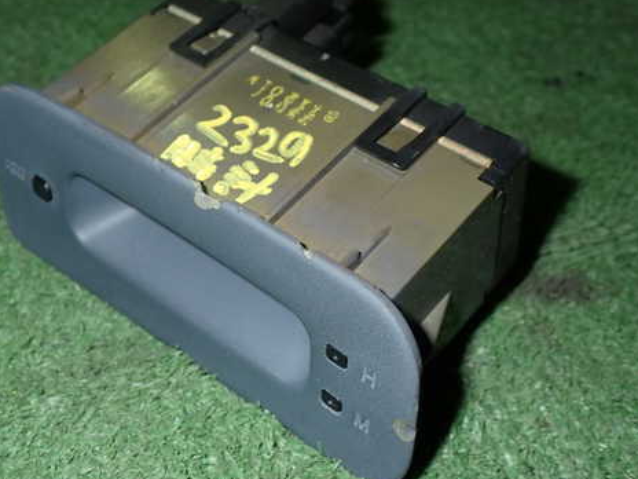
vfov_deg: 27.5
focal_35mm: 53
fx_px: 977
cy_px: 215
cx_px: 276
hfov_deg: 36.1
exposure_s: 1/40
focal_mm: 7.31
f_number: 8
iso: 200
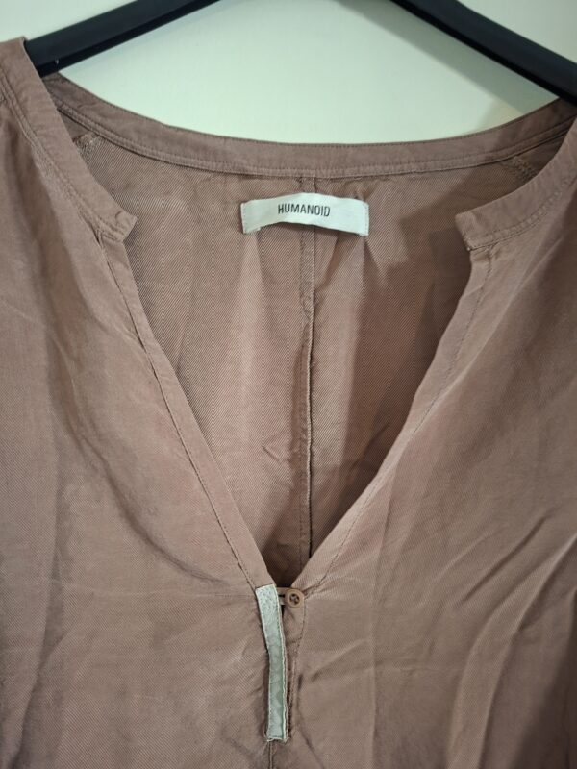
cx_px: 288
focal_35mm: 23
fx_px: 511
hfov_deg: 58.9
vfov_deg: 73.9
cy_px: 384
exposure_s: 1/25
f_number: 1.8
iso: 400
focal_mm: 5.54
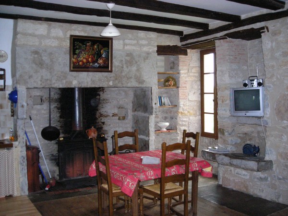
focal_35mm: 38
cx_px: 144
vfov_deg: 37.7
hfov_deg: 49.0
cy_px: 108
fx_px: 316
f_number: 3.2
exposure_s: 1/60
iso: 413
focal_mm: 6.3
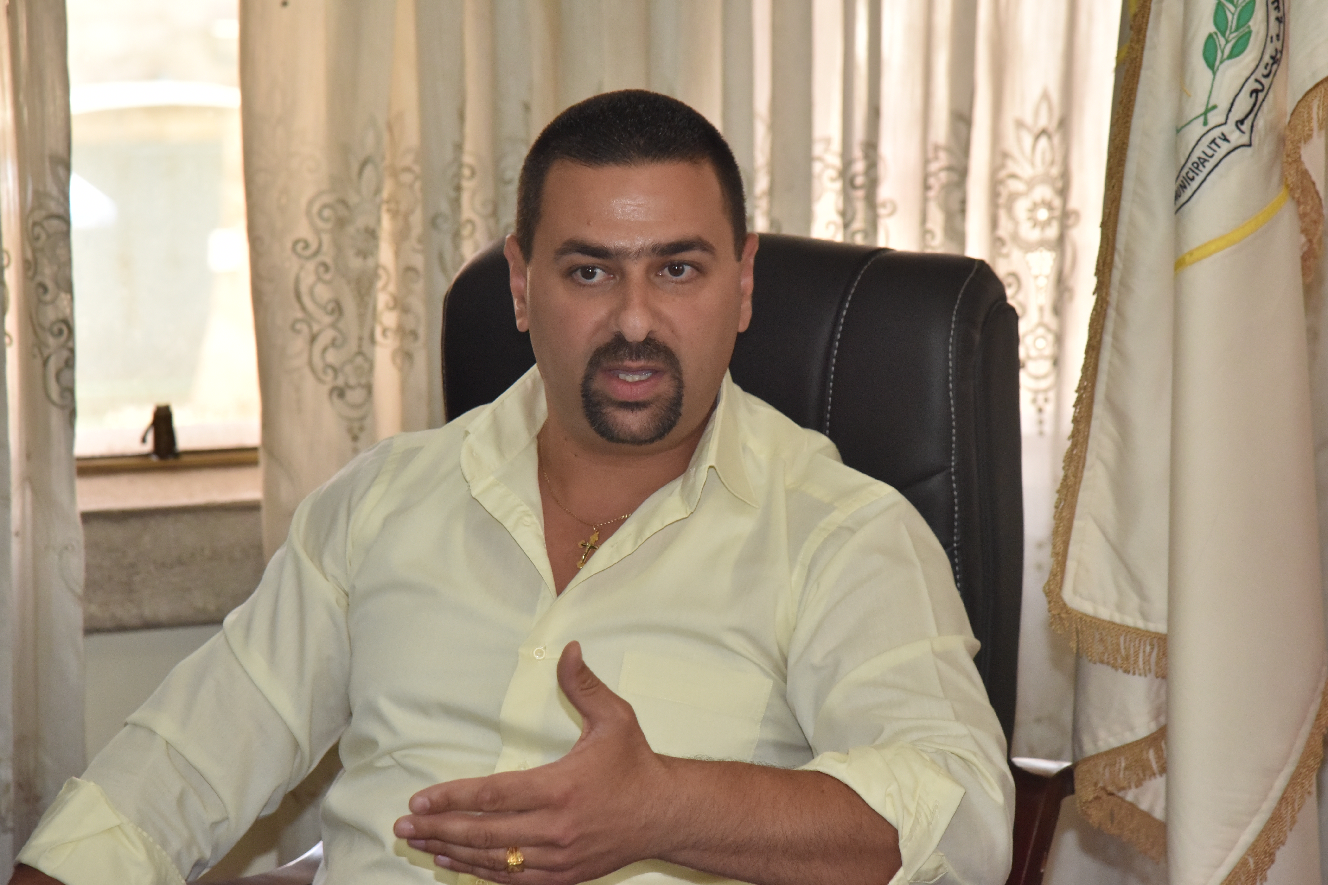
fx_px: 4131
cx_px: 664
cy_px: 442
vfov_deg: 12.2
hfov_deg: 18.3
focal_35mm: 112
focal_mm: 112
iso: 2500
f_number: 8
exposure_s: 1/250
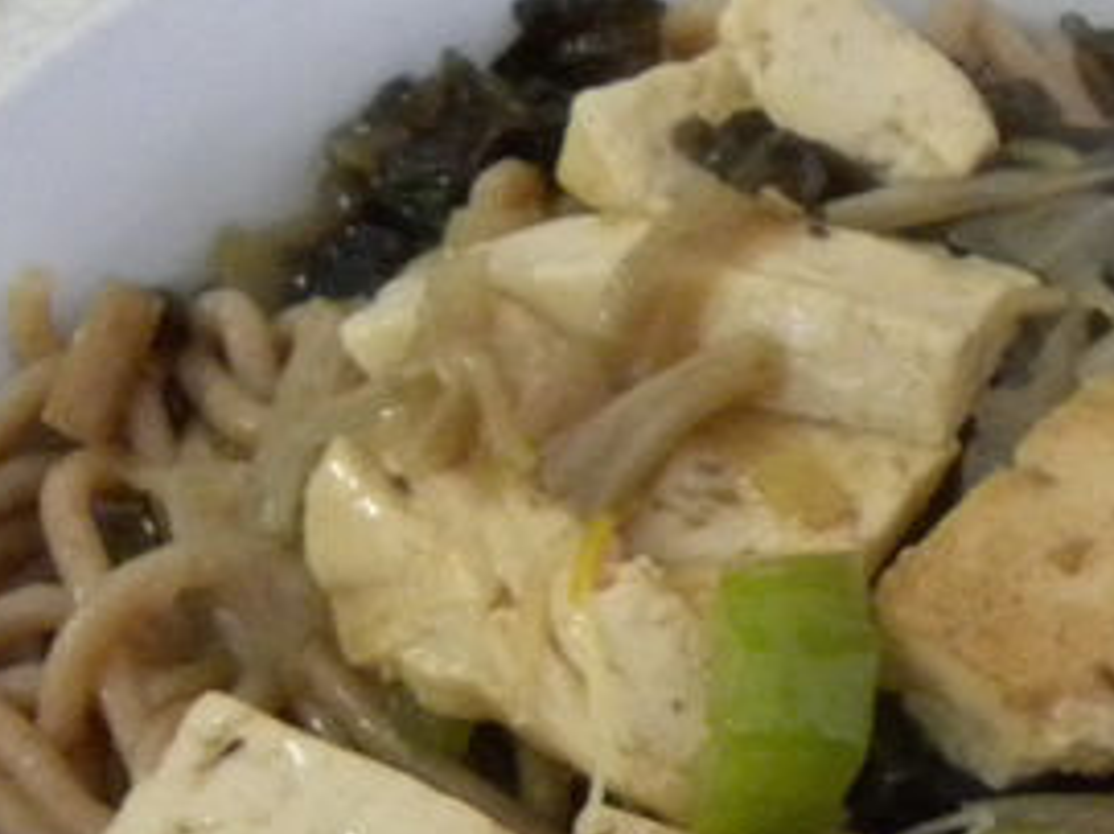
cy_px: 813
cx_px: 880
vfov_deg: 15.1
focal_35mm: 96
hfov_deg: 20.2
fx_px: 3088
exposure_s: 1/9.6
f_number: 2.8
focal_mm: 4.6
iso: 446
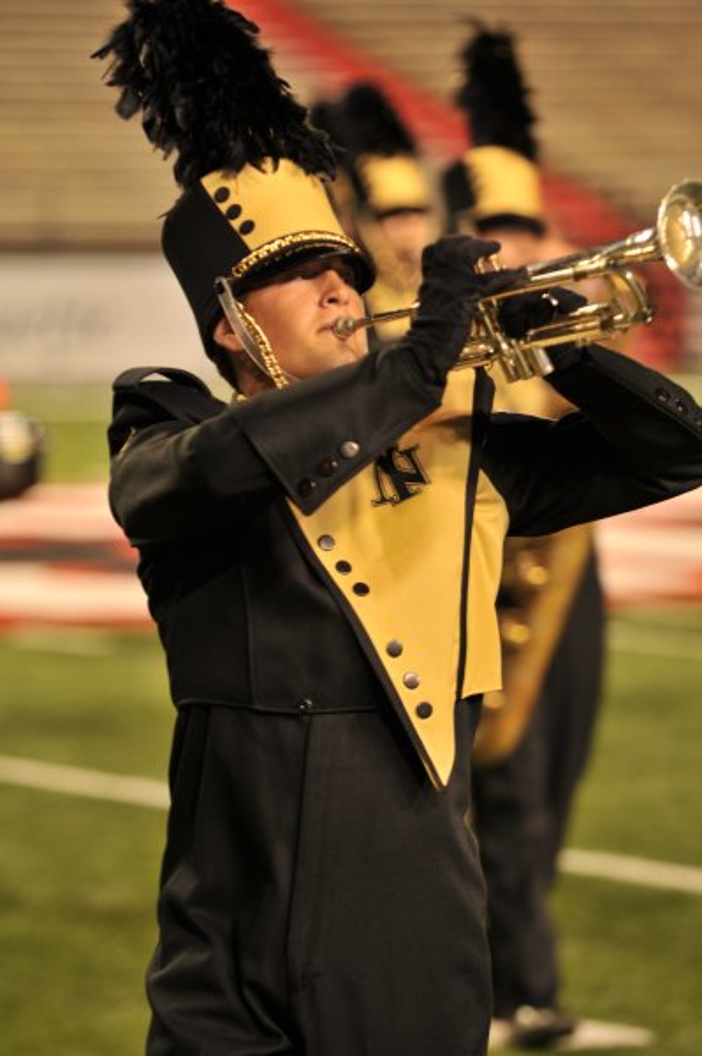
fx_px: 5933
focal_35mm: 202
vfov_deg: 10.2
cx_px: 351
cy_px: 528
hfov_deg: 6.8
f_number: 2.8
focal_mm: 135
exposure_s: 1/60
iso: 250
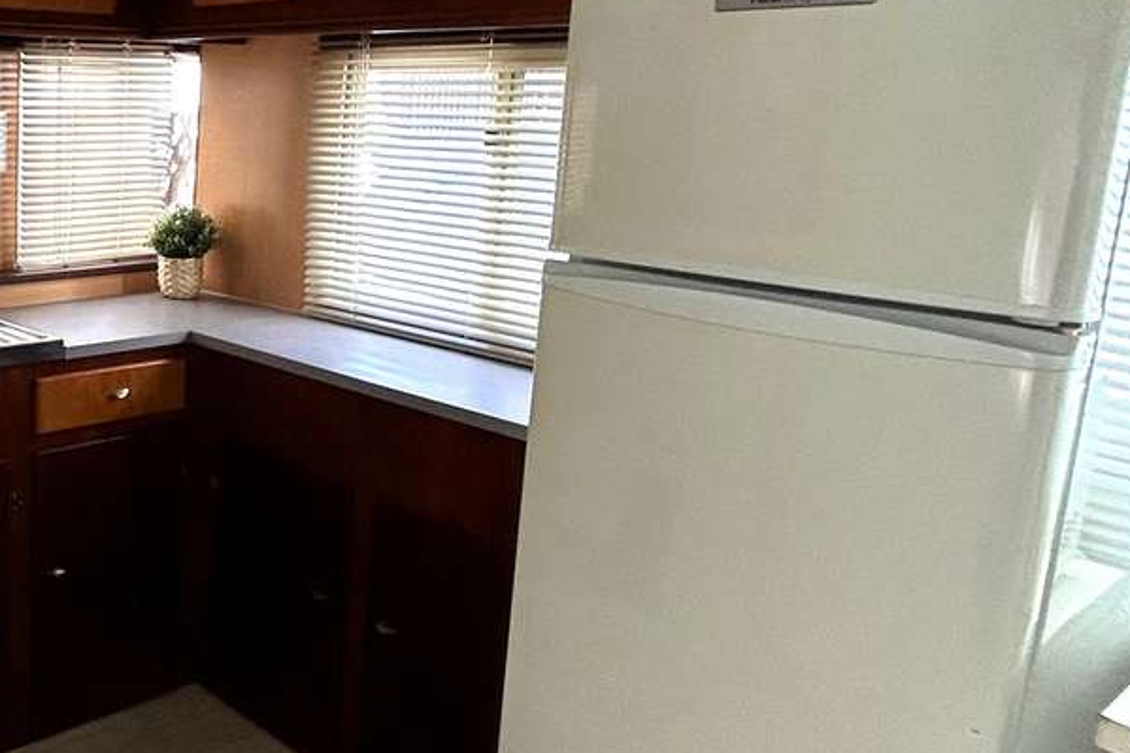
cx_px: 42
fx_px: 1098
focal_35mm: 35
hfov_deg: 46.9
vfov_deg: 37.7
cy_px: 300
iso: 320
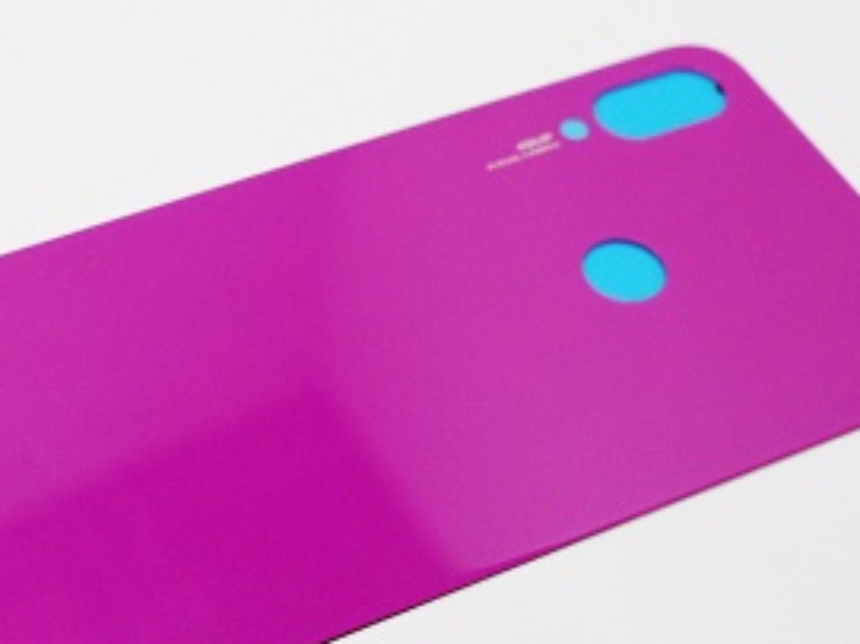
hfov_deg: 21.1
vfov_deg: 15.9
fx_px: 2309
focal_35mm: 93
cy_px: 398
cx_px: 344
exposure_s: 1/320
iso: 1600
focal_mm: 30
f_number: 5
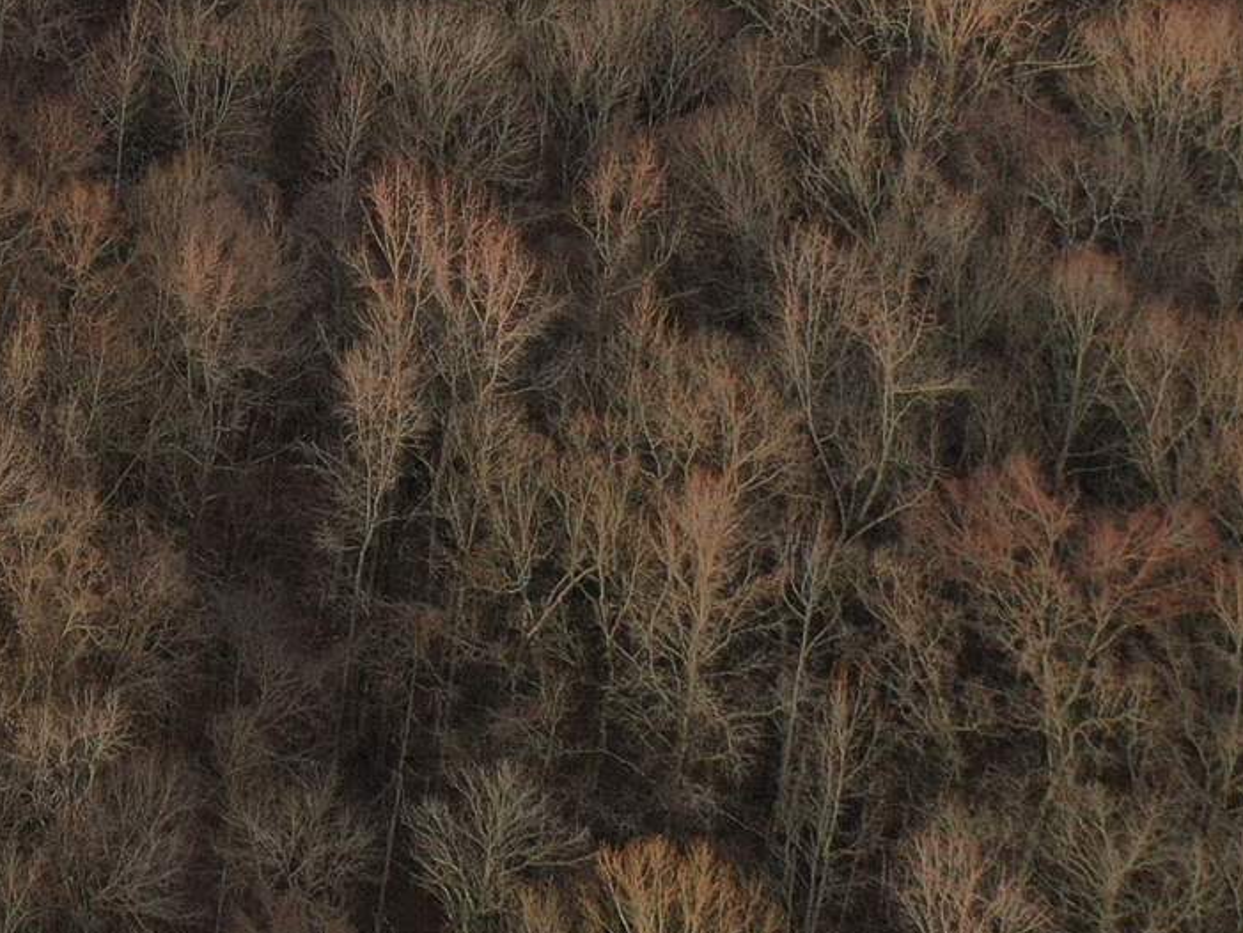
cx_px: -777
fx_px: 4238
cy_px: -530
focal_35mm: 118
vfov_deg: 11.9
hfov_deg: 15.1
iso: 100
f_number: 3.2
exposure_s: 1/60
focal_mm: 10.26
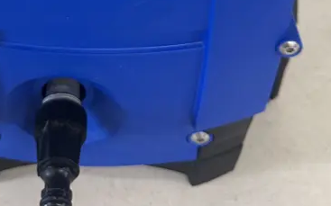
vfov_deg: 15.5
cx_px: 87
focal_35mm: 71
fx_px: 640
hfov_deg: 28.6
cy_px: -175
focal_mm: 6.86
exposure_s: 1/50
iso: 250
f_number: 1.78
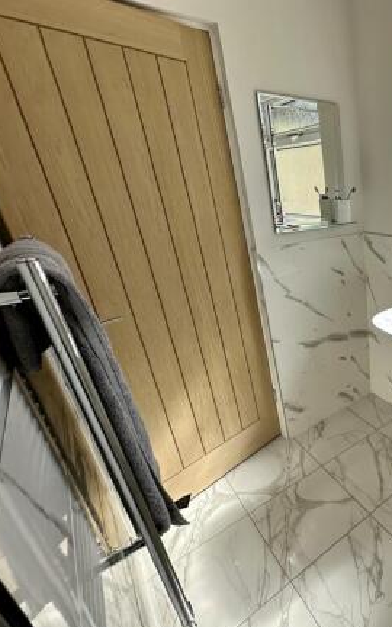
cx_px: 393
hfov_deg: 48.8
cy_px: 316
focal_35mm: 20
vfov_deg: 85.1
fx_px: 342
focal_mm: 2.22
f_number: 2.2
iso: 40
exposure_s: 1/903
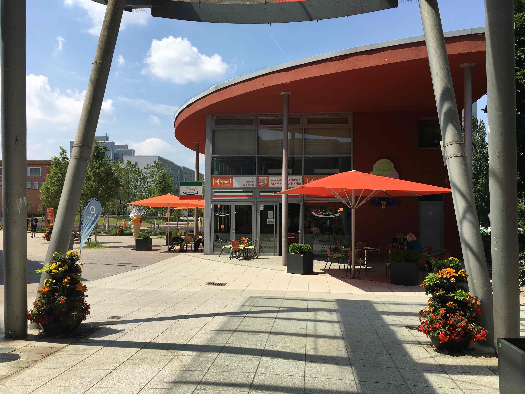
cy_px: 197
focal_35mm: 29
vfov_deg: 48.2
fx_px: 440
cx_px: 262
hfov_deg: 61.7
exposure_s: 1/1508
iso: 25
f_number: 2.2
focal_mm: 4.15
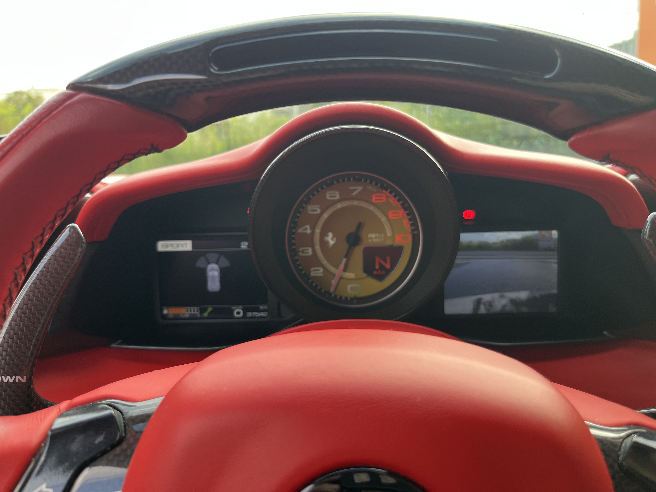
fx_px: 493
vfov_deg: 53.1
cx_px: 328
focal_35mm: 26
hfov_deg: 67.3
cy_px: 246
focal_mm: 5.1
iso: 40
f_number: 1.6
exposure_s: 1/122
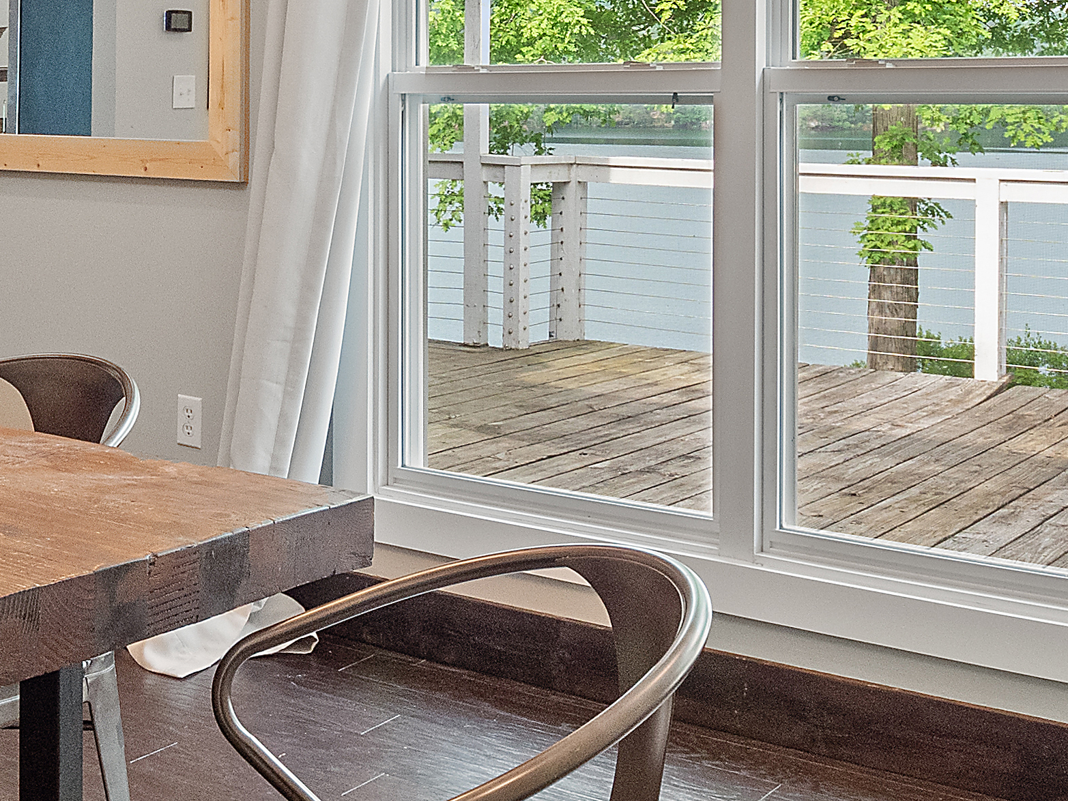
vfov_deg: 26.7
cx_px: 167
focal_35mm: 53
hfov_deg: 34.7
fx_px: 1635
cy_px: 100
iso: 400
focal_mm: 8
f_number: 5.6
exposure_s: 1/30
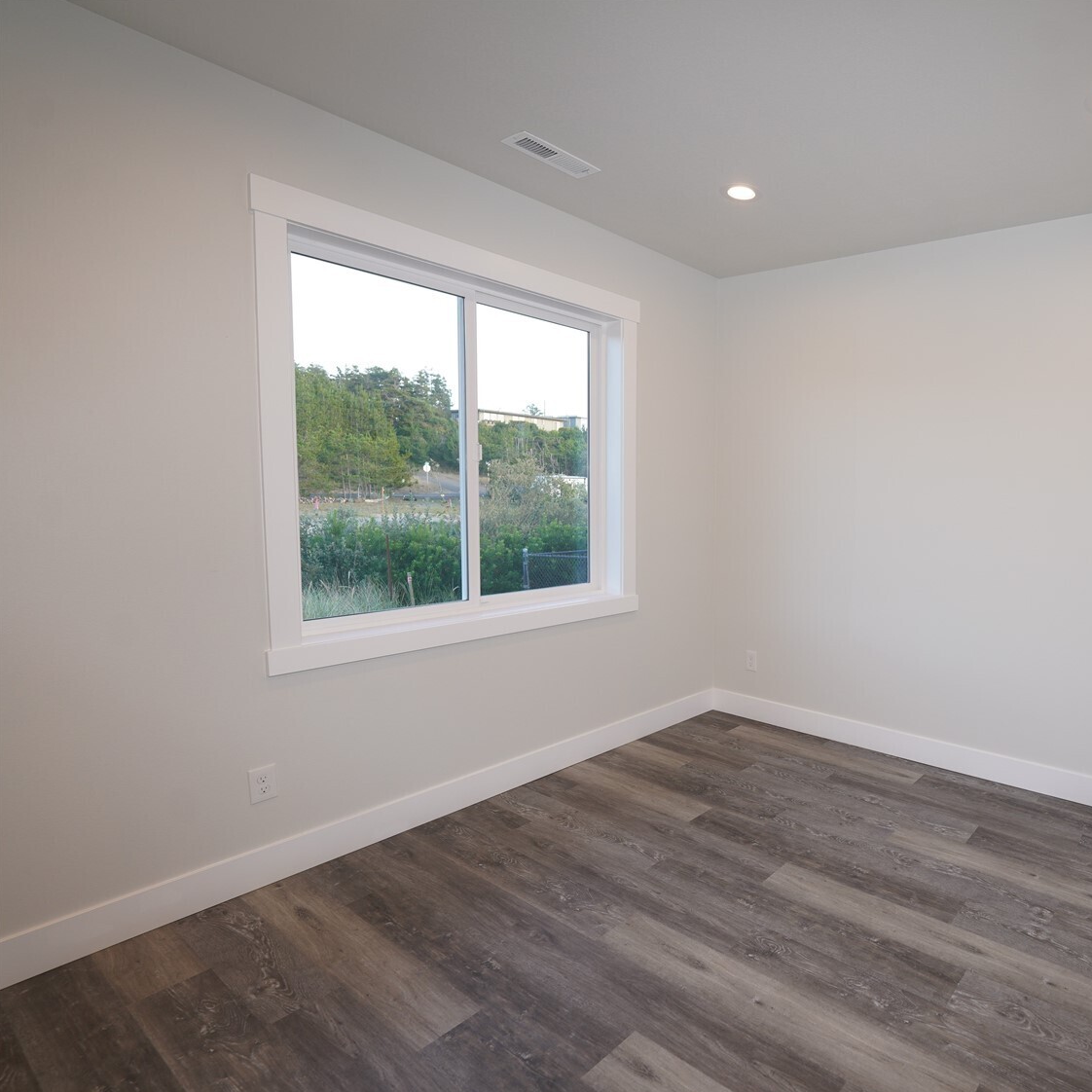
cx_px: 822
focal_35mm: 18
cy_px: 546
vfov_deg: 80.7
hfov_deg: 74.8
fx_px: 642
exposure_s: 1/160
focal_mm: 14
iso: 250
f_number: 4
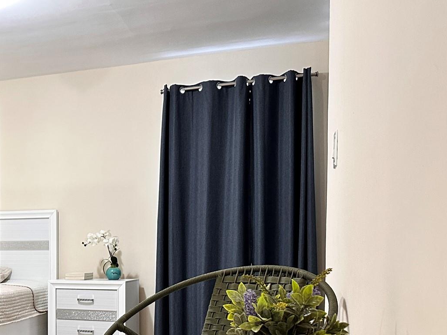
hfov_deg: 36.4
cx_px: 20
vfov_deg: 29.4
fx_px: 620
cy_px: 279
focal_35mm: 48
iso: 400
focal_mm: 6.86
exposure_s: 1/60
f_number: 1.78
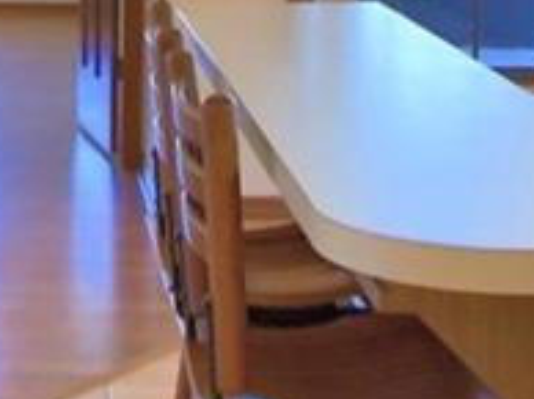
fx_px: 1833
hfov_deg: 16.3
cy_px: -231
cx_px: 25
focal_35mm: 119
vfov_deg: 11.8
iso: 560
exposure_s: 1/30
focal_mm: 10
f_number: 4.5
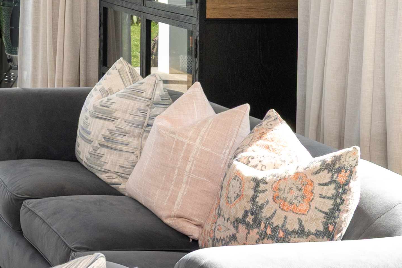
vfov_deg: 14.9
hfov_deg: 18.6
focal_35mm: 88
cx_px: -299
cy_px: -76
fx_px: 982
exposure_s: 1/160
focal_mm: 21
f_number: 8
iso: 64
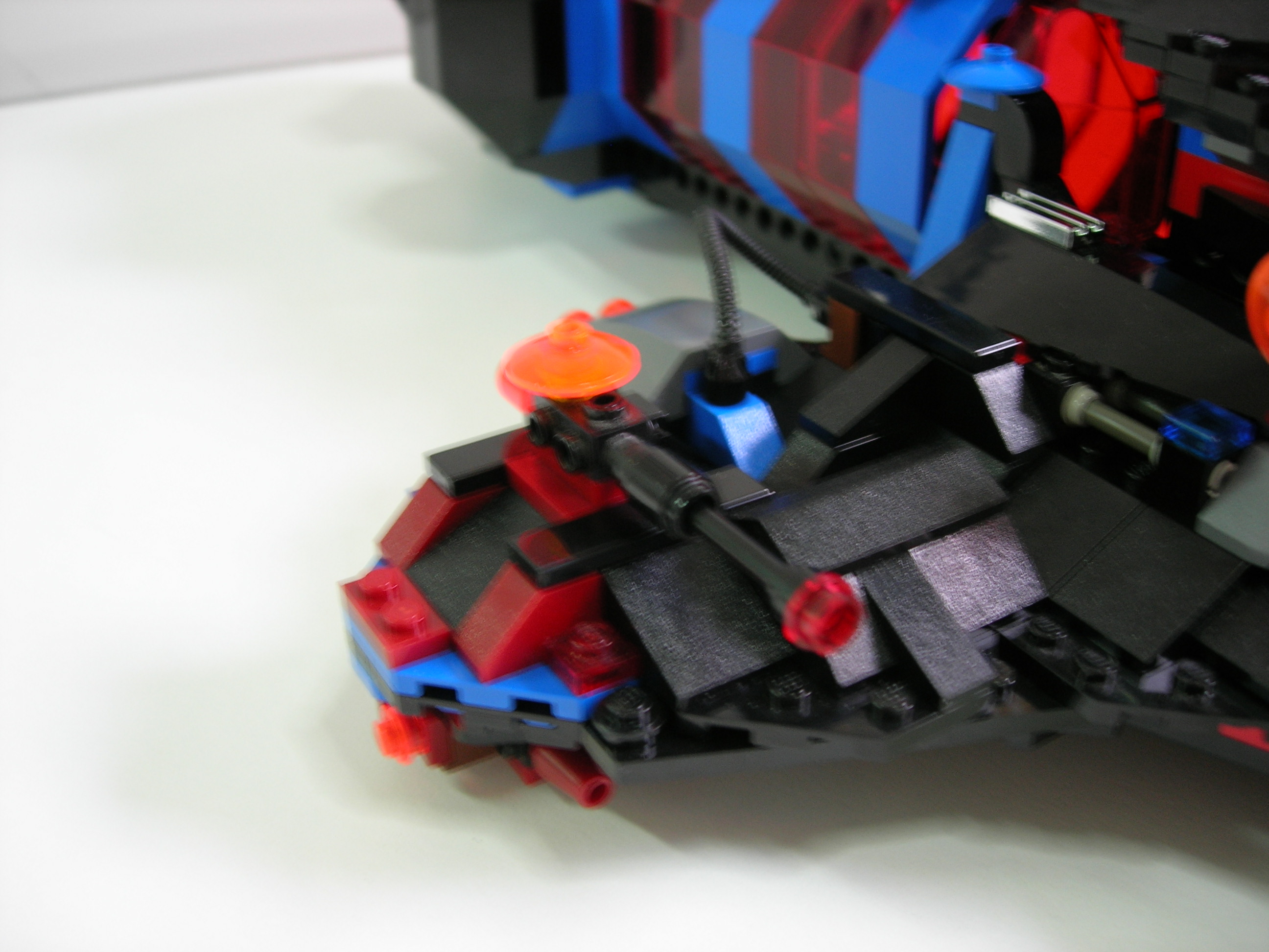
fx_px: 1393
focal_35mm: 38
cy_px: 476
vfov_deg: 37.7
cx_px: 634
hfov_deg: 49.0
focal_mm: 7.8
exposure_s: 1/6.9
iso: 64
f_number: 2.8
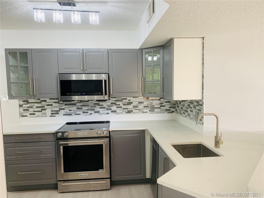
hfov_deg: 67.3
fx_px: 198
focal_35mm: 26
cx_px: 132
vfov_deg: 53.1
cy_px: 99
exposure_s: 1/60
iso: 100
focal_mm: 4.25
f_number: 1.8
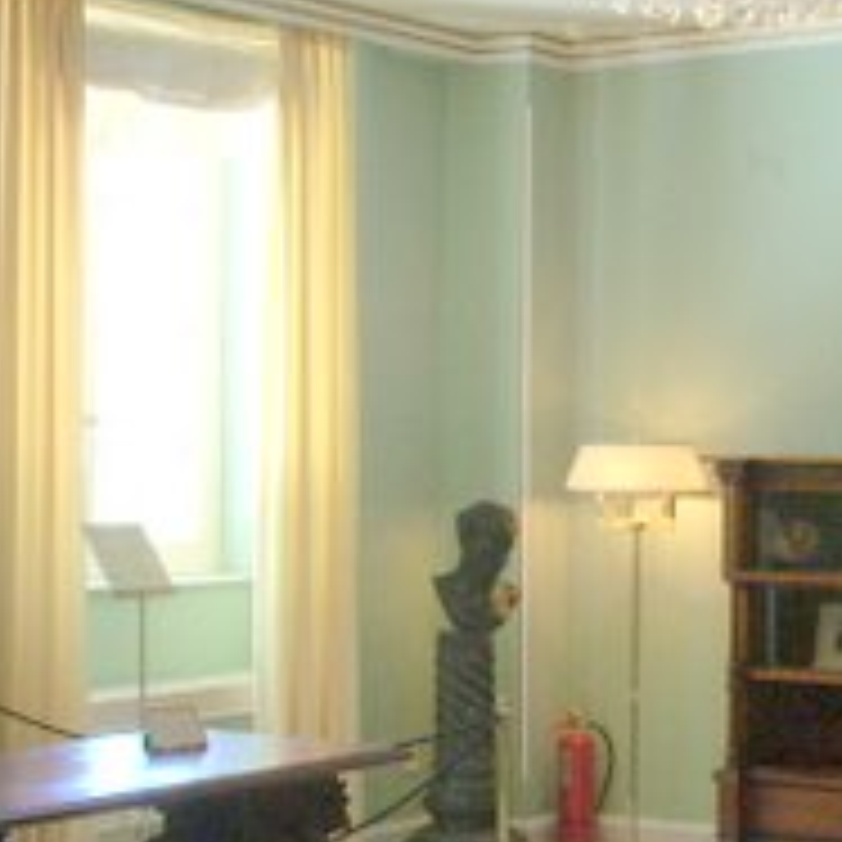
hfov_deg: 20.4
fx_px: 2312
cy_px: 392
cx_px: 675
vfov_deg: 20.6
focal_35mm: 84
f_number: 2.8
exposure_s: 1/30
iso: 200
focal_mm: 6.2
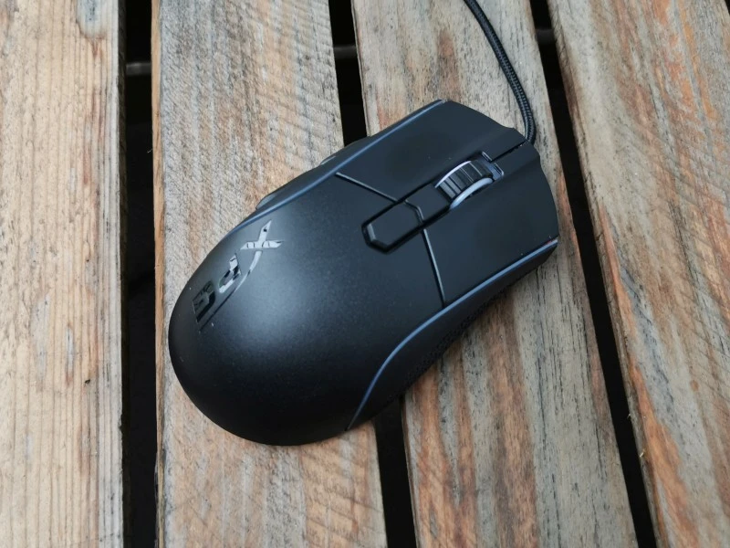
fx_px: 844
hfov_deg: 46.8
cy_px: 274
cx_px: 365
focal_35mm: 40
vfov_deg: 36.0
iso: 125
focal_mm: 5.56
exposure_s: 1/50
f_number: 1.6
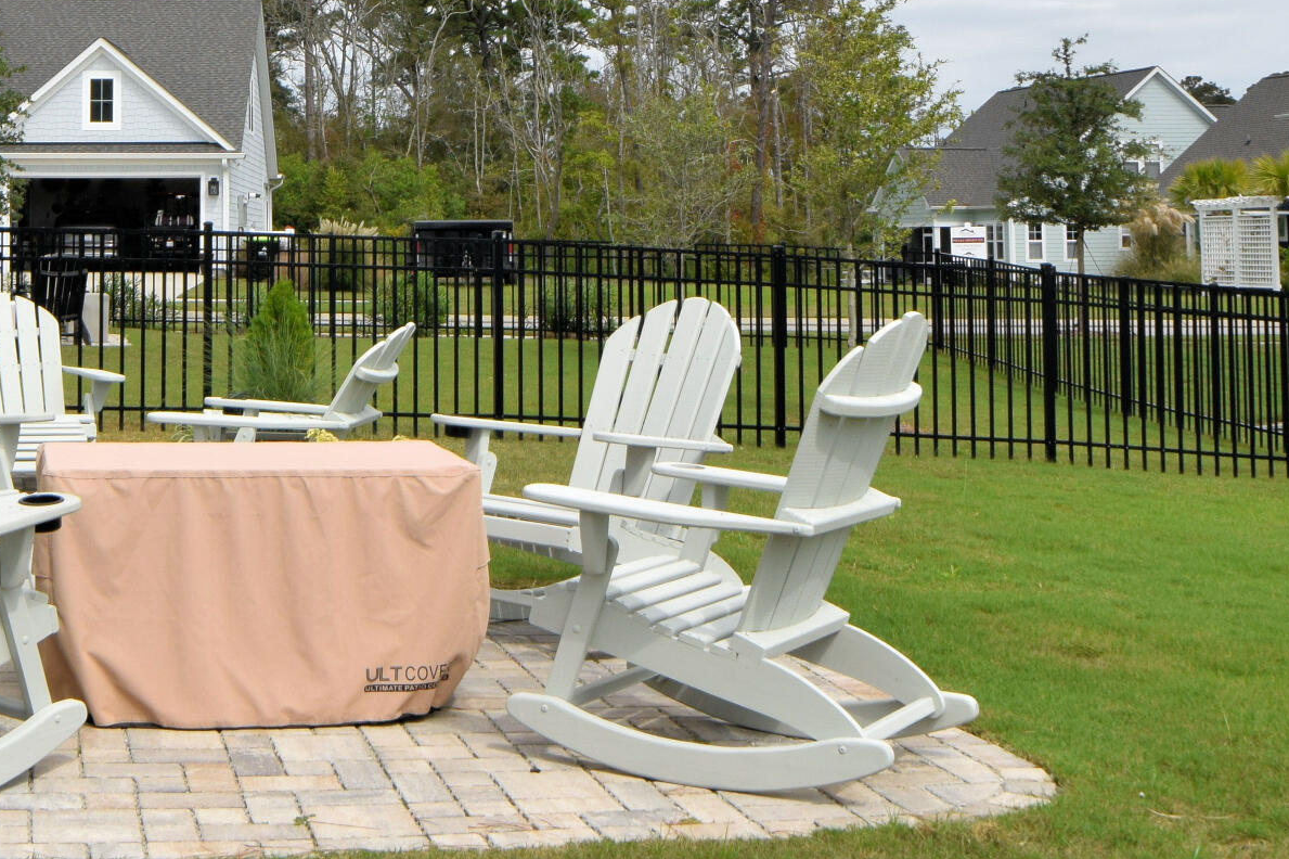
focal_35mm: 53
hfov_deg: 35.2
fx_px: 1897
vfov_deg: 24.5
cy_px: 36
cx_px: 109
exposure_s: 1/400
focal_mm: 14
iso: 200
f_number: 10
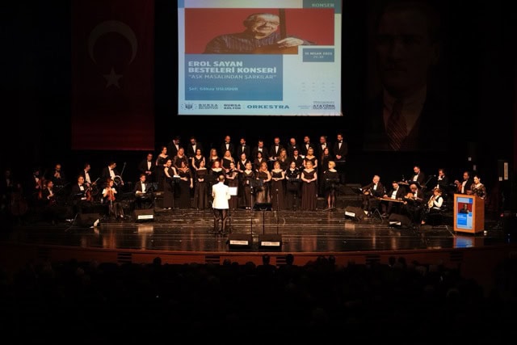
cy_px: 172
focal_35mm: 75
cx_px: 258
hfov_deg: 27.0
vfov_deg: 18.2
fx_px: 1077
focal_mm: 50
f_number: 2.8
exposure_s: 1/60
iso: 1600
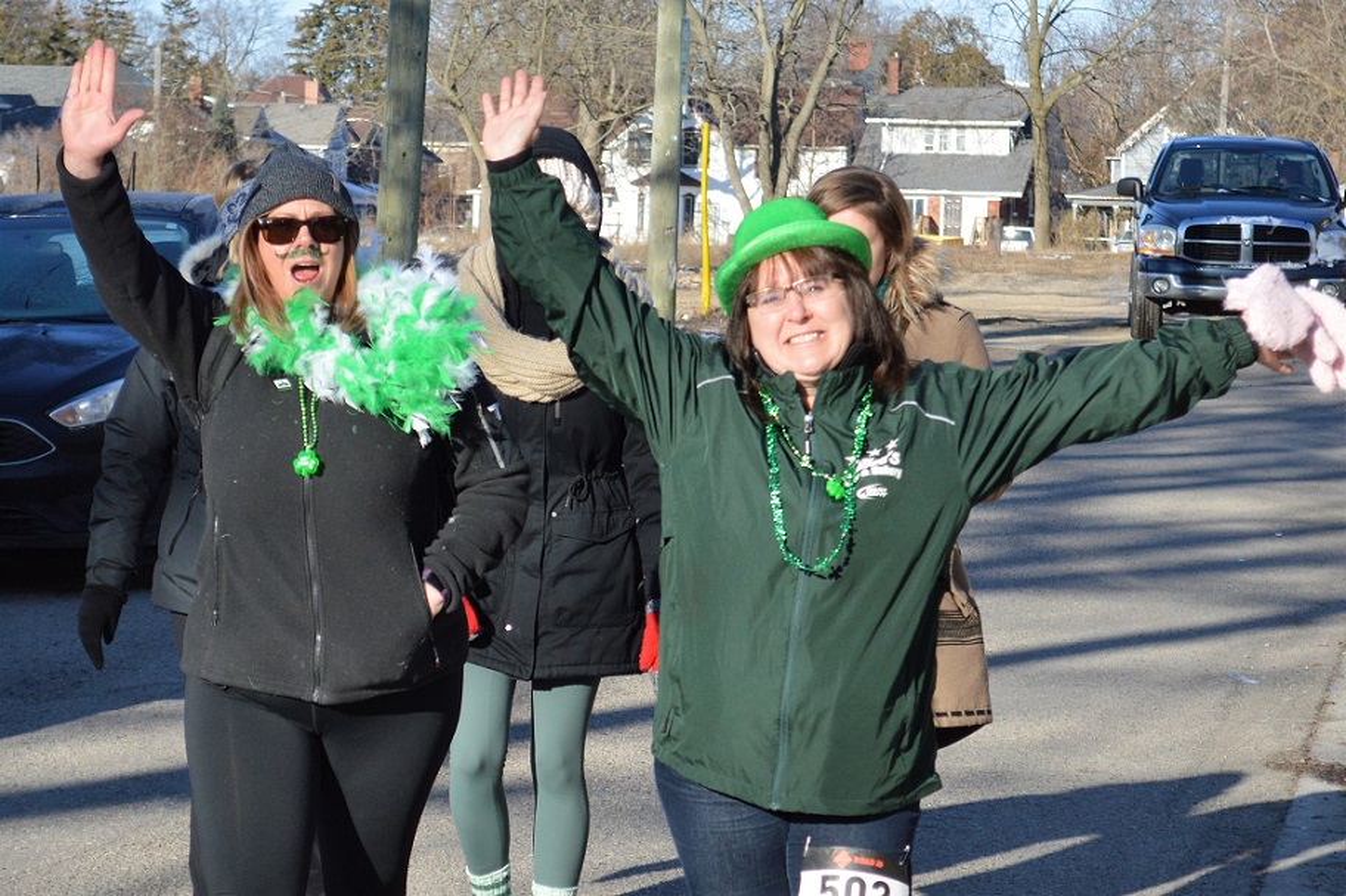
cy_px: 448
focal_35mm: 82
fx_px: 3083
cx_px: 673
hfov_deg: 24.6
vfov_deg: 16.5
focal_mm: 55
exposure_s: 1/800
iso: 400
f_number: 5.6
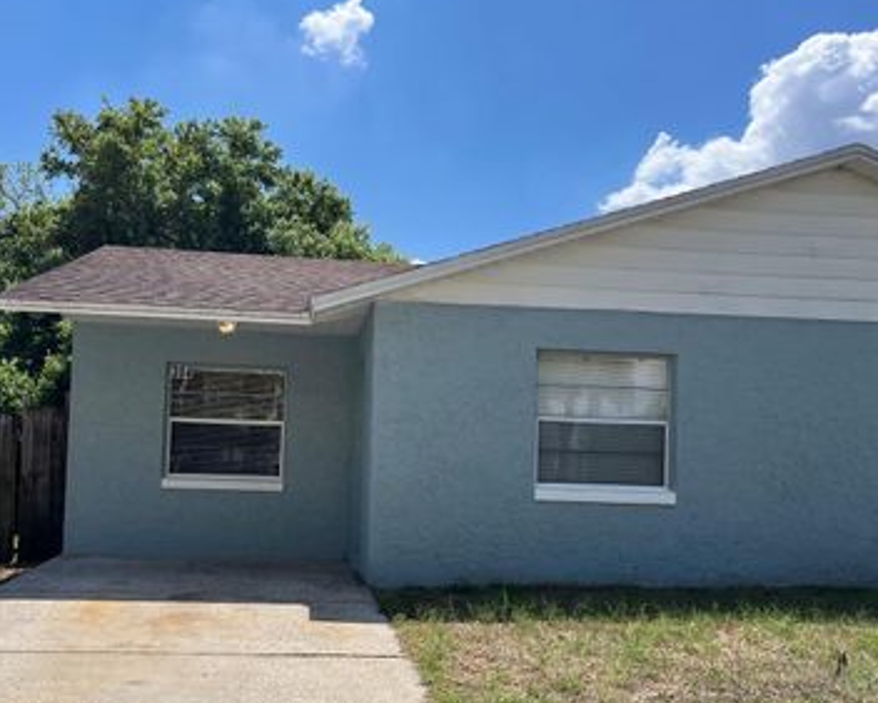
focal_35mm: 36
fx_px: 936
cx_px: 364
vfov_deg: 41.0
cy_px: 430
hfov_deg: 50.0
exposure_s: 1/4016
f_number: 1.6
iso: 50
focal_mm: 5.1
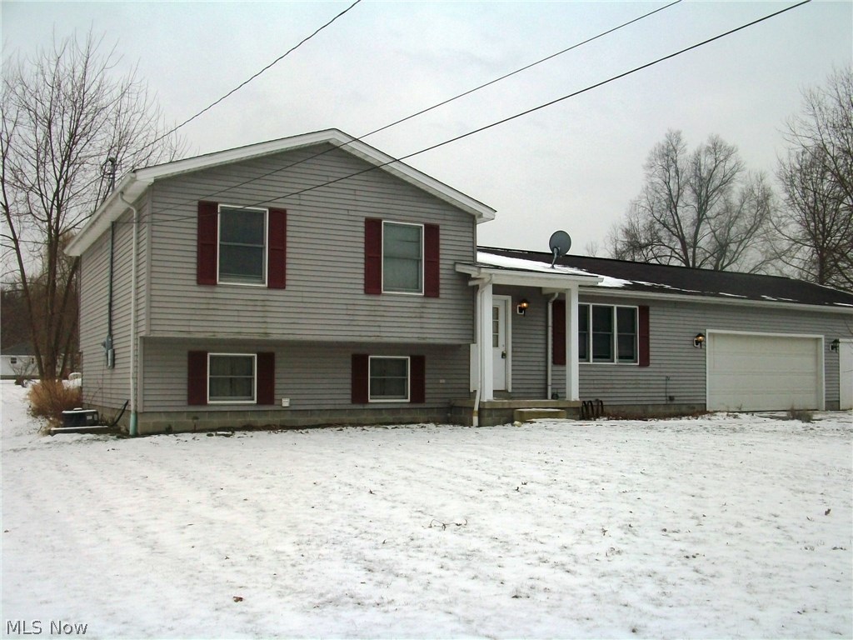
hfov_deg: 54.0
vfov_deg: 41.8
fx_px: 838
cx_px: 426
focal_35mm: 34
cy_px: 320
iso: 80
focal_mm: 5.7
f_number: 5.5
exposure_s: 1/400
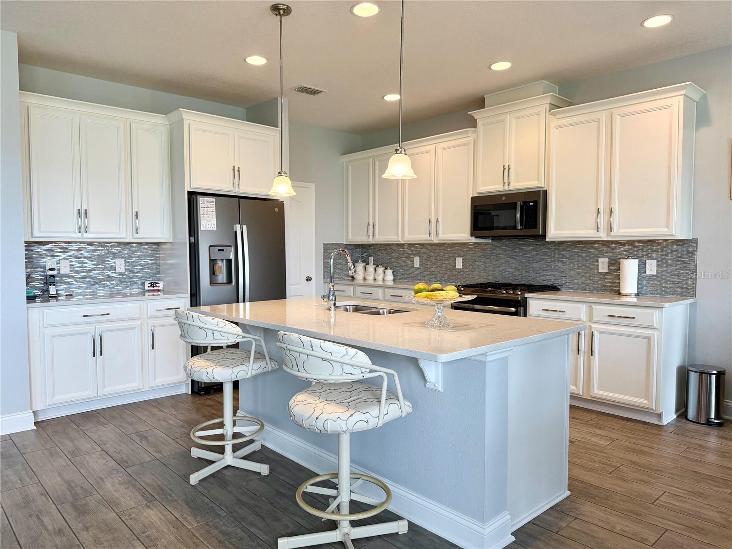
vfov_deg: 56.8
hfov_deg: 71.6
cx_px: 366
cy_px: 274
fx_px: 508
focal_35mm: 24
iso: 200
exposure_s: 1/201
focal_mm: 6.76
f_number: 1.78
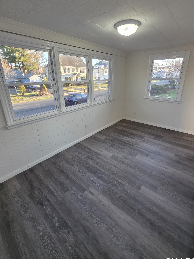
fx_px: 112
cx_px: 99
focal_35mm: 15
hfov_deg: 81.7
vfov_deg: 97.9
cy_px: 117
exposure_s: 1/120
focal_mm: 2.2
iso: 125
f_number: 1.9
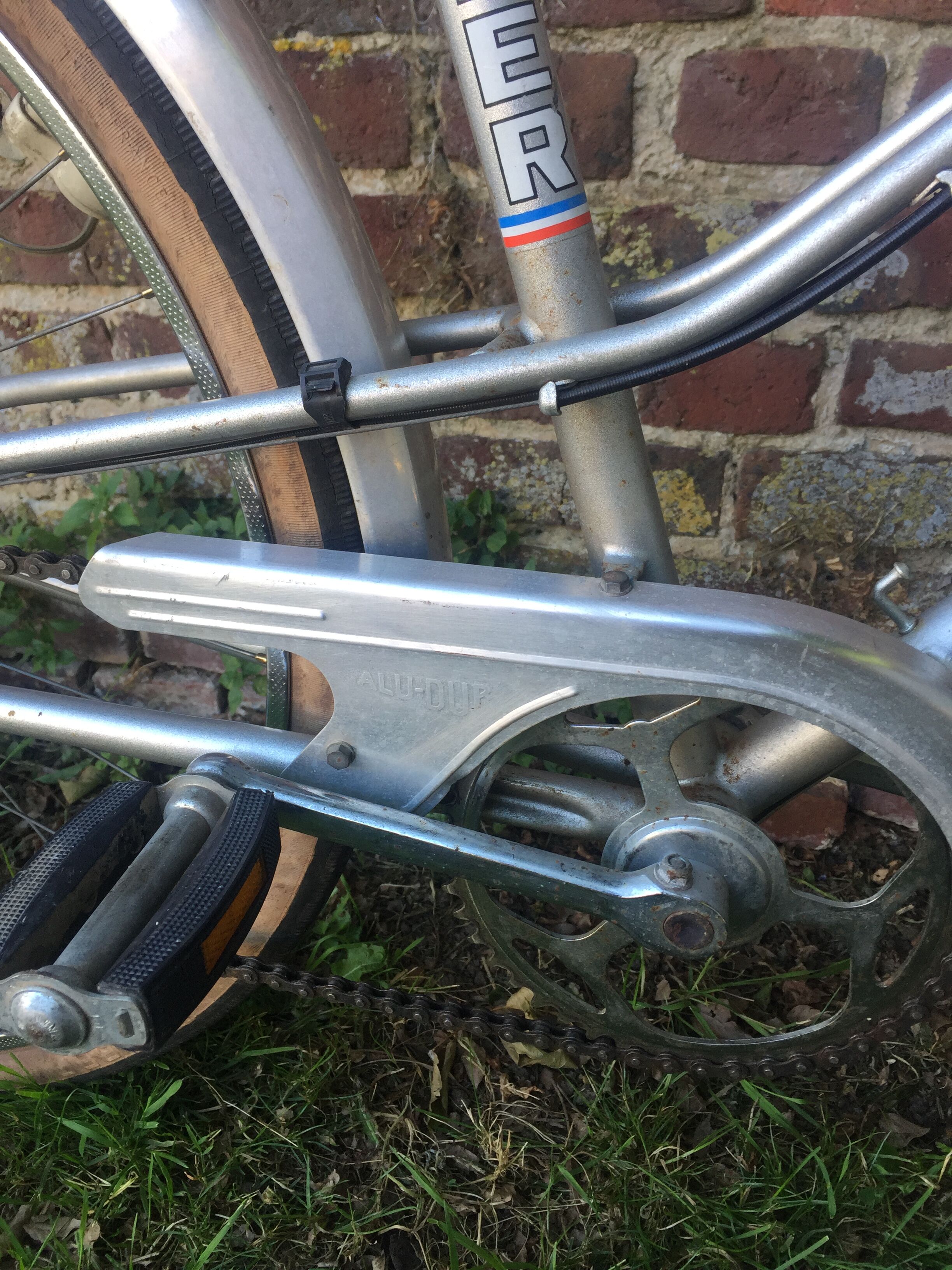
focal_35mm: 29
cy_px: 635
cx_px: 476
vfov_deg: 61.7
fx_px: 1063
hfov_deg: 48.2
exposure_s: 1/100
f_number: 2.2
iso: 40
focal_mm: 4.15
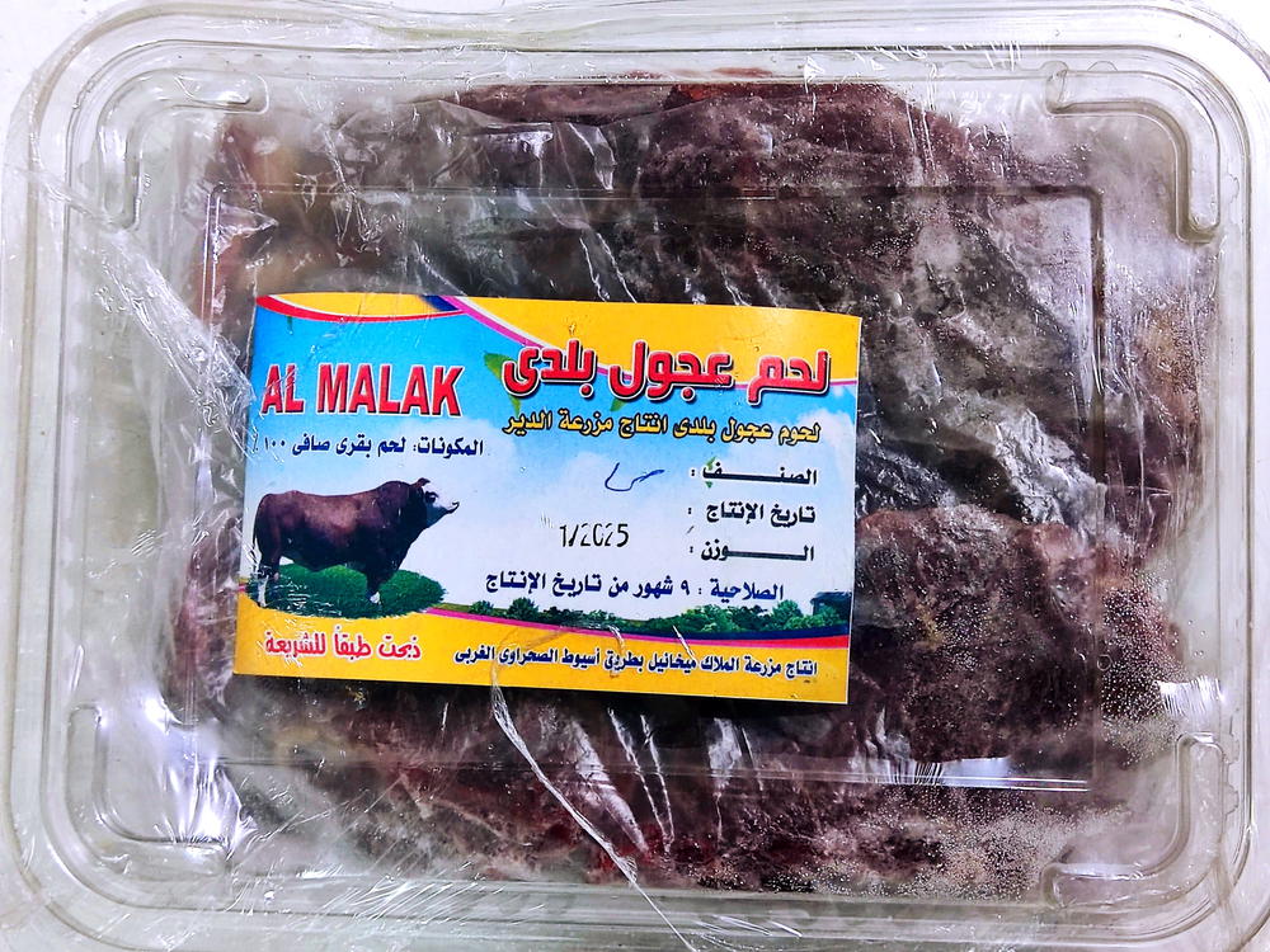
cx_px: 635
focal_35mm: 51
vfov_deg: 28.6
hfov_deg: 37.5
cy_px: 476
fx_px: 1871
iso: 380
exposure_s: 1/50
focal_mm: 4.71
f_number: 1.79
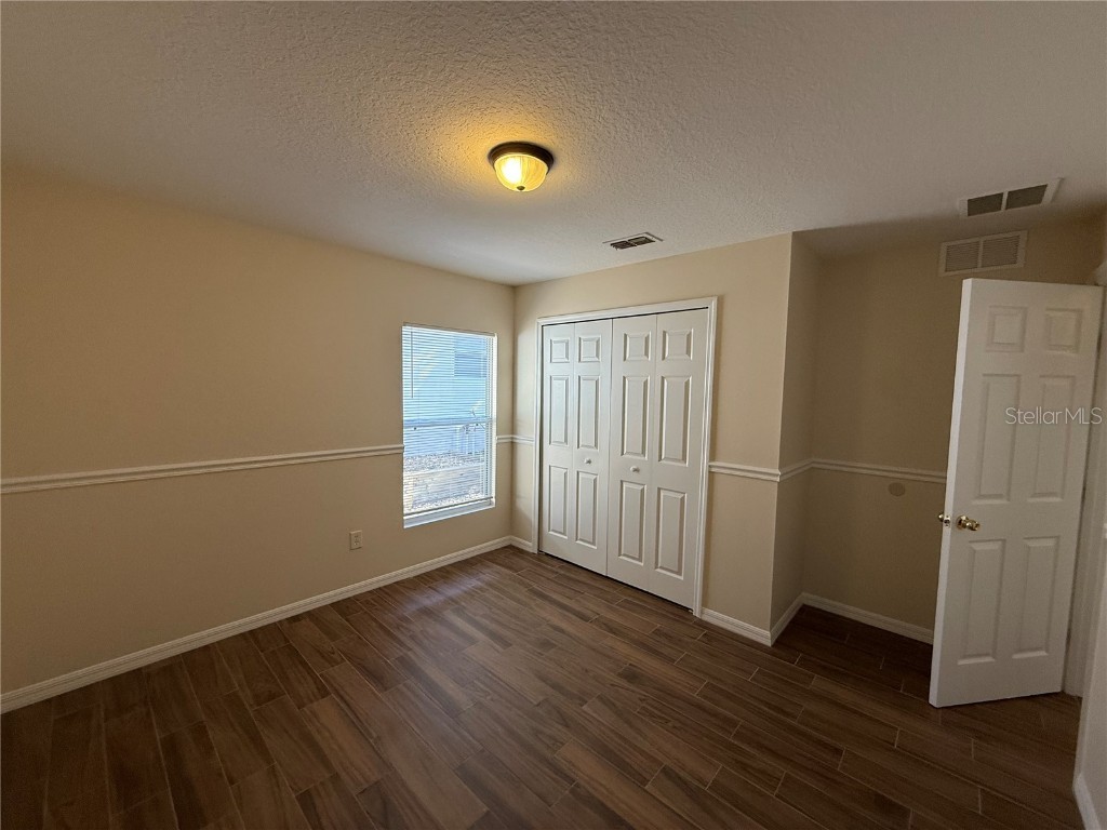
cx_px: 554
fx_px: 448
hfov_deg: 102.1
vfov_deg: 85.7
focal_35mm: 14
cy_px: 415
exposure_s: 1/120
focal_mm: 2.22
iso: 160
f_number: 2.2
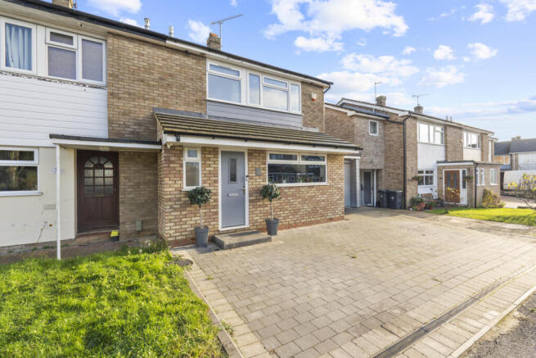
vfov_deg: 72.1
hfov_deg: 95.0
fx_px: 246
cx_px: 268
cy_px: 179
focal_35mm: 16
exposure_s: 1/60
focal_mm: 16.5
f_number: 7.1
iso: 320
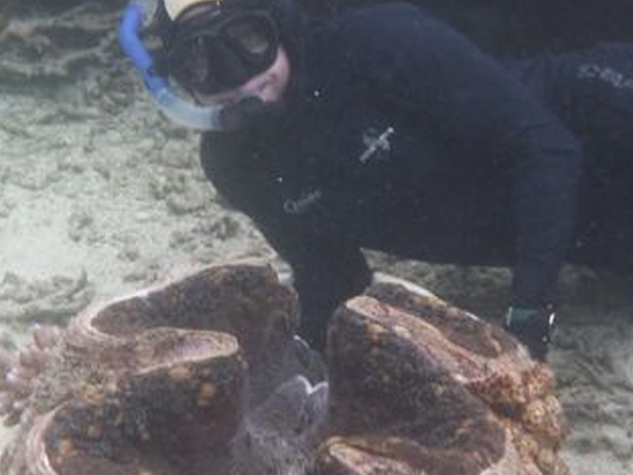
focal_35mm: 84
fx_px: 1536
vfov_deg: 17.6
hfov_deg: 23.3
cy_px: 264
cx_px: 298
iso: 100
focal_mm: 7.4
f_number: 4.2
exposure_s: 1/125
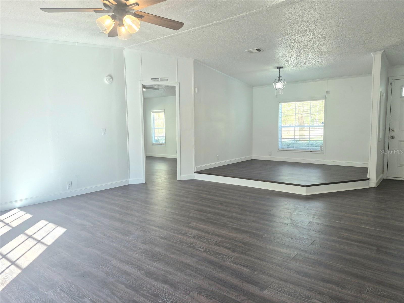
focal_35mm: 23
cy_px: 152
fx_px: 268
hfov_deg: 73.9
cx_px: 202
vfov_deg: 58.9
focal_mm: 5.4
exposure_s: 1/120
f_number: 1.8
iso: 100
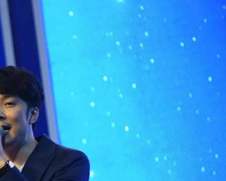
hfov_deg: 4.8
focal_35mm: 399
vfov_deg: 3.9
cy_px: 153
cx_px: -90
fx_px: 2671
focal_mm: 150
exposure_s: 1/320
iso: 800
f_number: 3.5
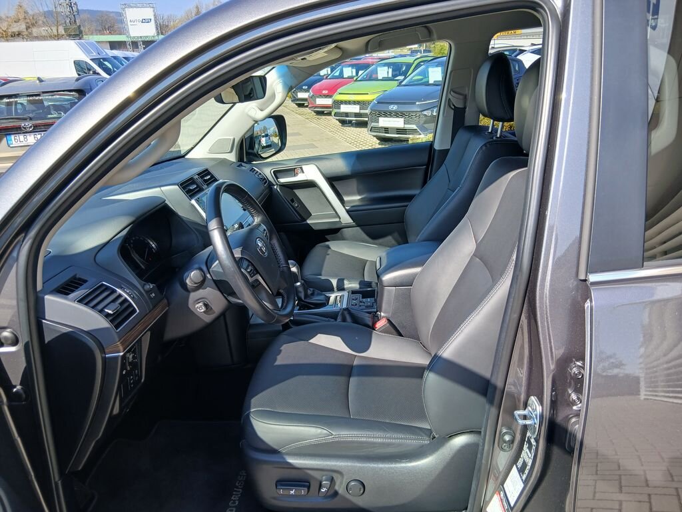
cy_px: 256
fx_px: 512
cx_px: 341
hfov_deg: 67.3
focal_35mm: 26
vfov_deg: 53.1
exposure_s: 1/116
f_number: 1.8
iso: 20
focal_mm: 3.98
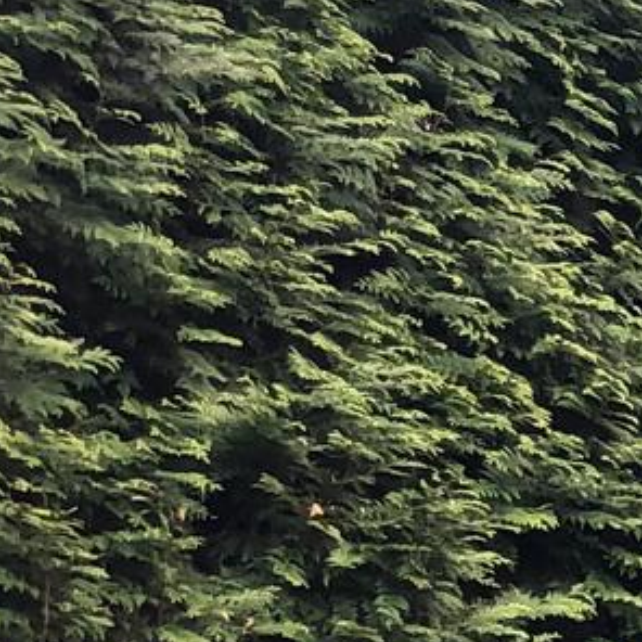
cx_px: 1815
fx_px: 3588
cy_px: 534
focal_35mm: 171
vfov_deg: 10.2
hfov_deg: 8.7
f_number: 1.8
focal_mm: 4
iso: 40
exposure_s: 1/120
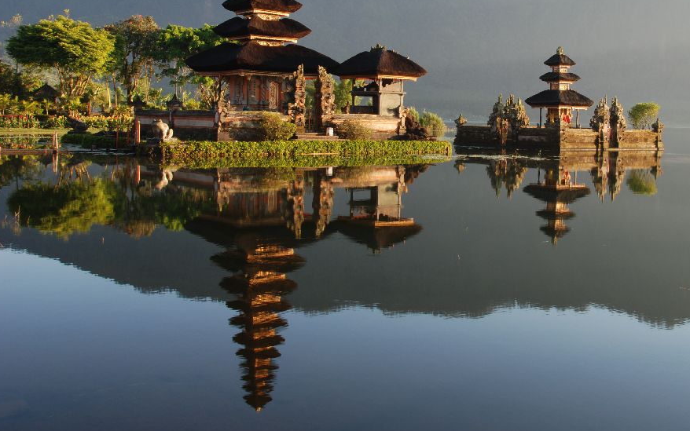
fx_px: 828
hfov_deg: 44.8
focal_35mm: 44
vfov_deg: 29.1
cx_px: 442
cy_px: 153
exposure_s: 1/13
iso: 100
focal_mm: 22
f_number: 16
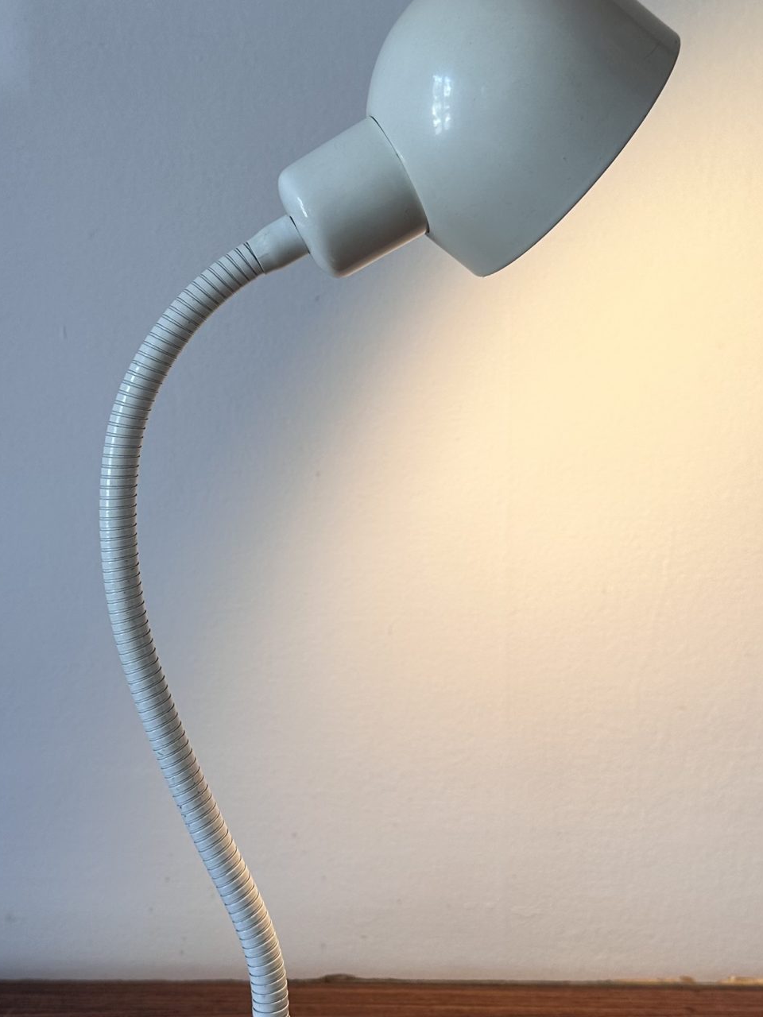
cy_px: 445
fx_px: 1411
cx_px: 308
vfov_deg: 39.6
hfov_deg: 30.2
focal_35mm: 48
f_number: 1.78
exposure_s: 1/100
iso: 100
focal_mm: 6.86
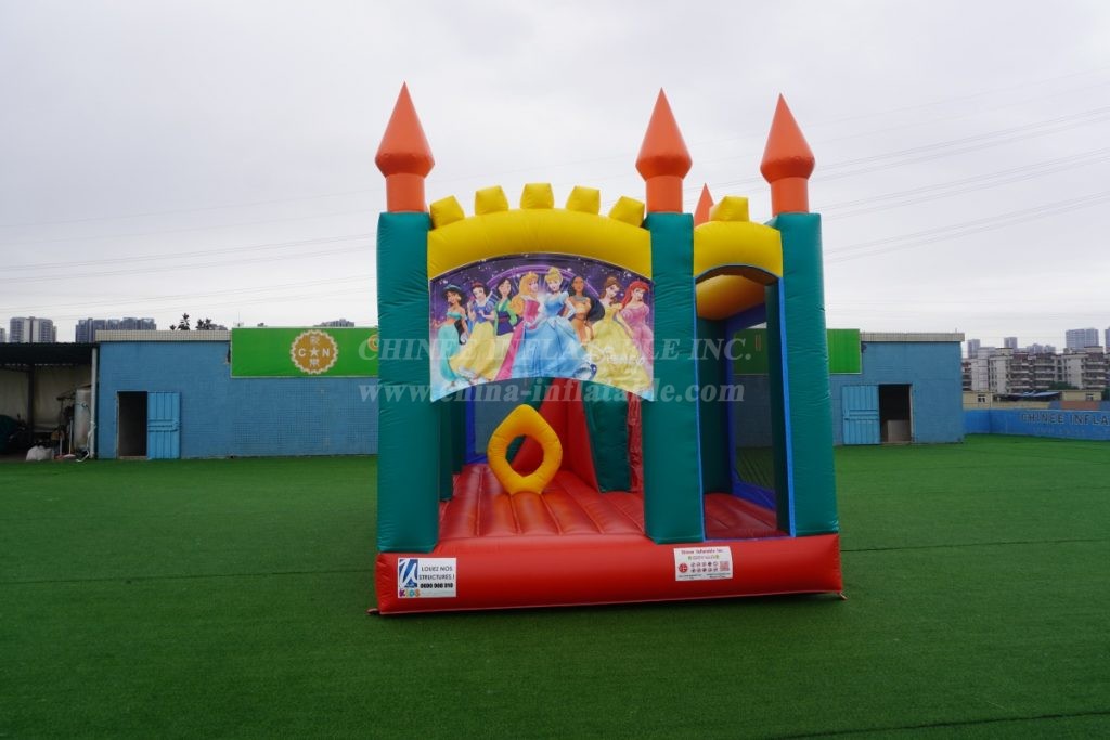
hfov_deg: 73.7
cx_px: 555
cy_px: 370
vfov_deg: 53.1
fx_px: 740
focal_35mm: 24
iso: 100
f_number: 7.1
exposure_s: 1/100
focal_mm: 16
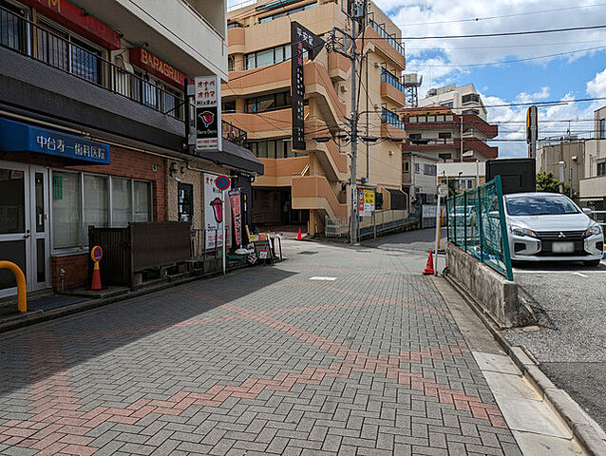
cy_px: 228
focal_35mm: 25
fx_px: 438
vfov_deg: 55.0
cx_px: 303
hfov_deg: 69.3
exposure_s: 1/3226
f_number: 1.89
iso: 46
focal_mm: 5.43
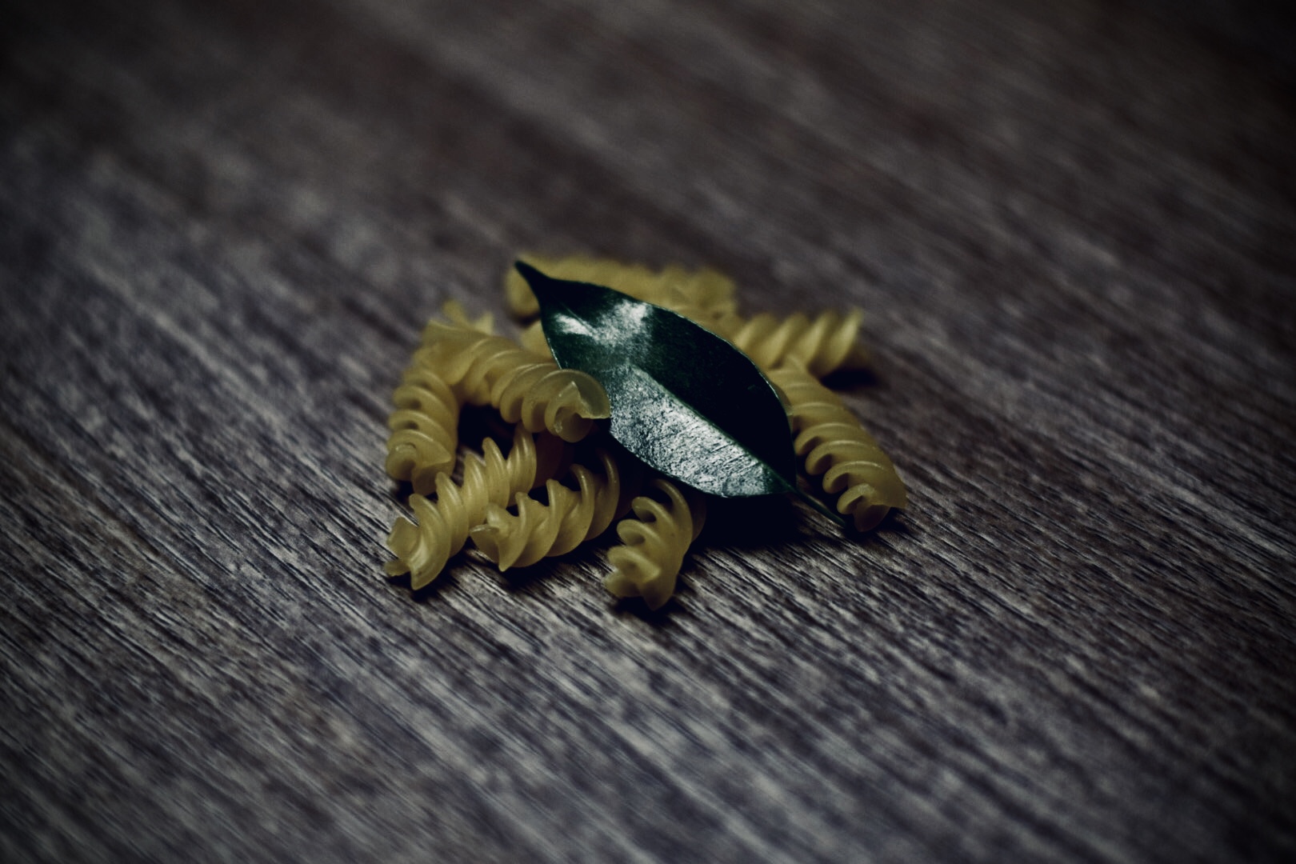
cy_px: 432
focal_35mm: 75
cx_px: 648
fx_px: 2700
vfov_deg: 18.2
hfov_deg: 27.0
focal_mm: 50
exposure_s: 1/125
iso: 200
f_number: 2.2
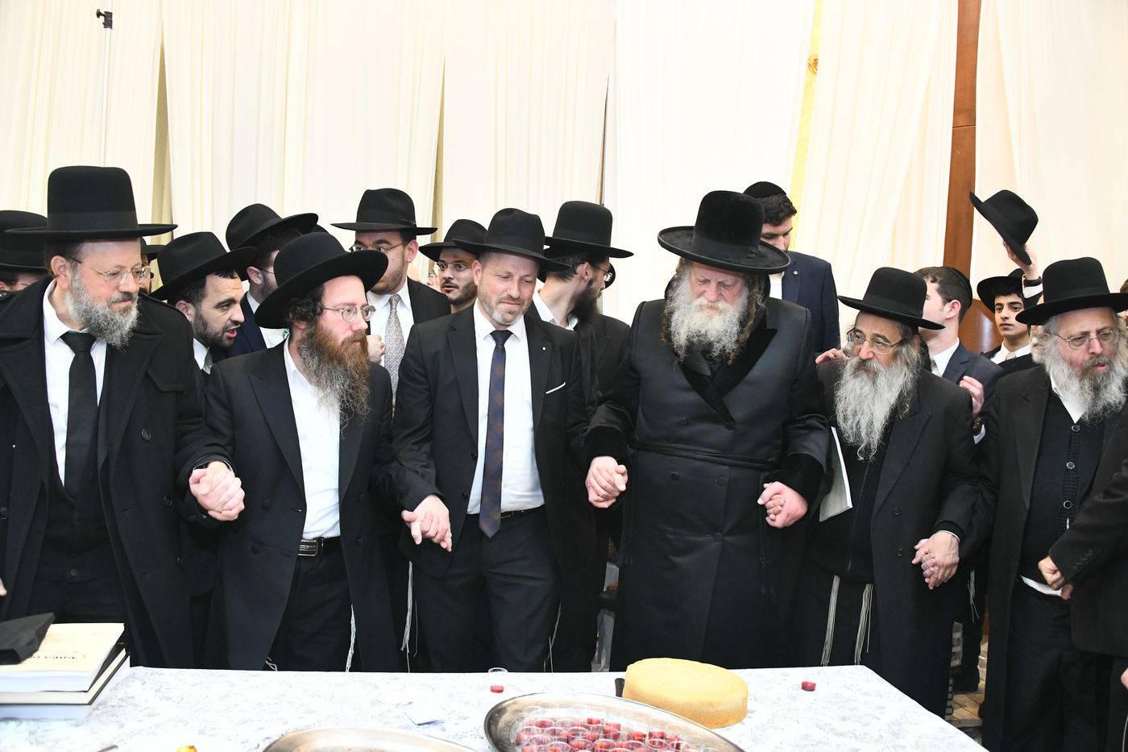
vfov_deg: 46.4
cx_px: 564
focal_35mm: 28
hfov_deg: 65.5
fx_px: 877
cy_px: 376
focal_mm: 28
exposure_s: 1/100
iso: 4000
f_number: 5.6
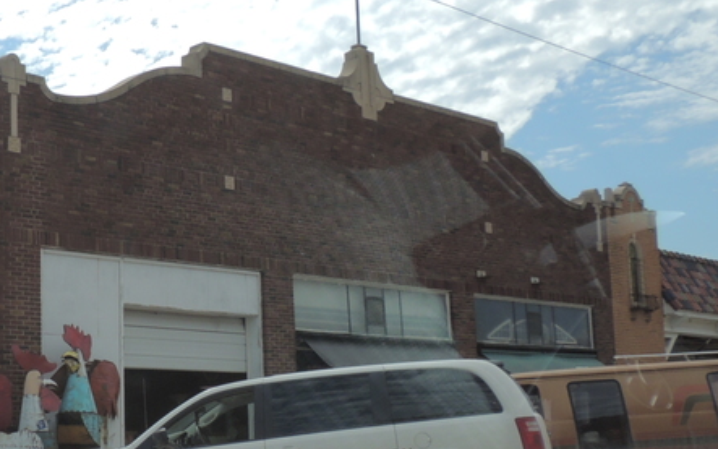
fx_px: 1213
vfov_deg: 20.9
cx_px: 68
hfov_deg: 31.4
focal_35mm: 62
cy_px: 293
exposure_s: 1/1600
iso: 100
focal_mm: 4.3
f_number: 3
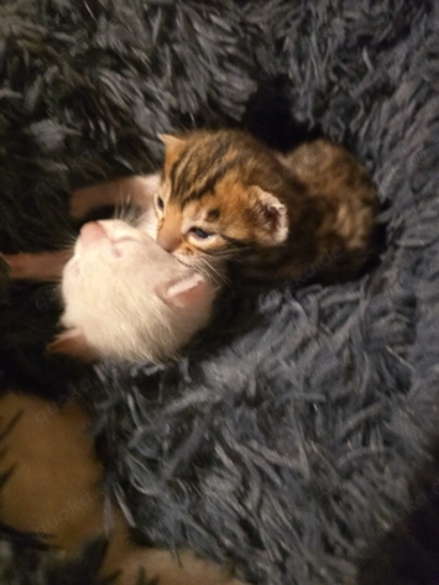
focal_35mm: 23
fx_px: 389
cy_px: 292
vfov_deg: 73.9
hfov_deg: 58.9
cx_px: 220
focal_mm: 6.3
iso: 1250
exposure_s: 1/30
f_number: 1.7
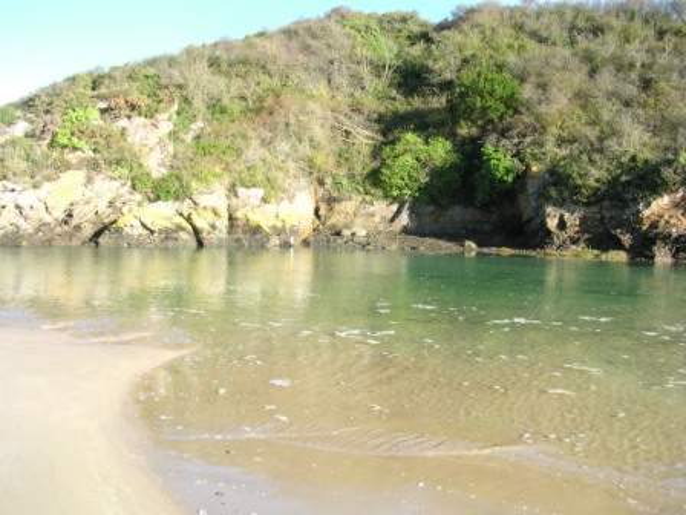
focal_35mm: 37
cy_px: 258
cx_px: 343
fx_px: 733
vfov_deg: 38.7
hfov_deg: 50.1
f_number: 2.7
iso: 100
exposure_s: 1/268
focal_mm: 5.6
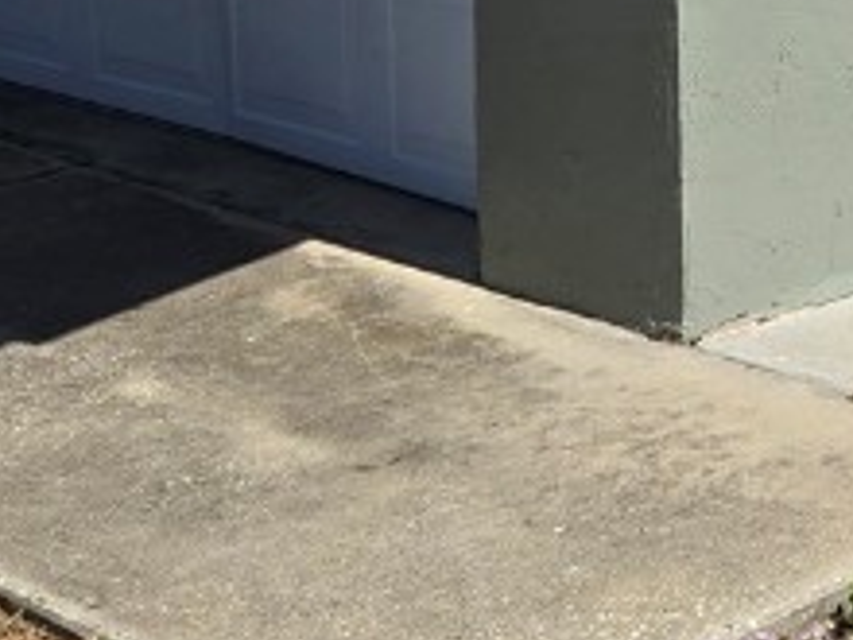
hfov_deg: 17.4
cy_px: -434
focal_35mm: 107
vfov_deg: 12.8
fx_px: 2637
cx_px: 1051
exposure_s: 1/3333
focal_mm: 5.4
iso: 25
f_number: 1.8
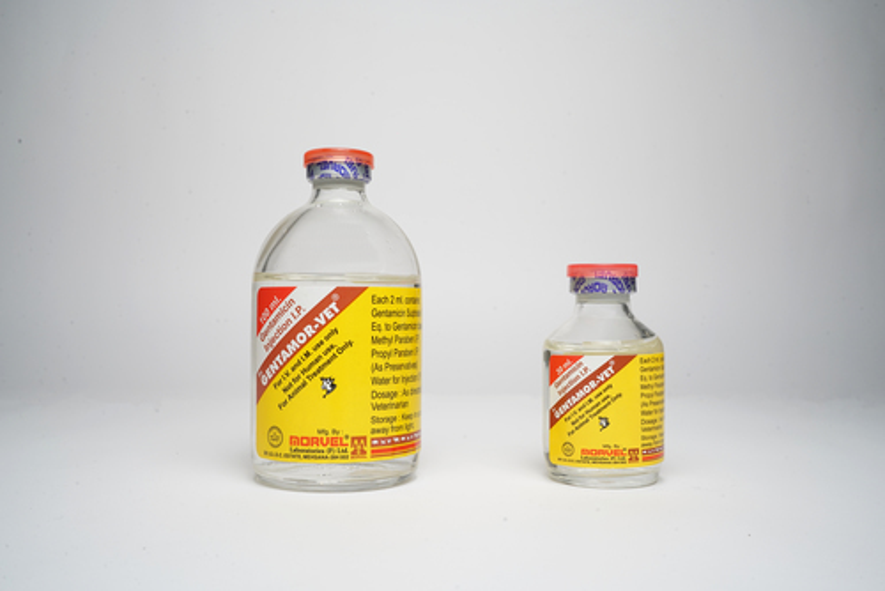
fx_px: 861
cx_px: 442
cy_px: 296
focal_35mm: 35
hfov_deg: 54.4
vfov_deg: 37.9
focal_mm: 35
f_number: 18
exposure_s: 1/160
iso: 320
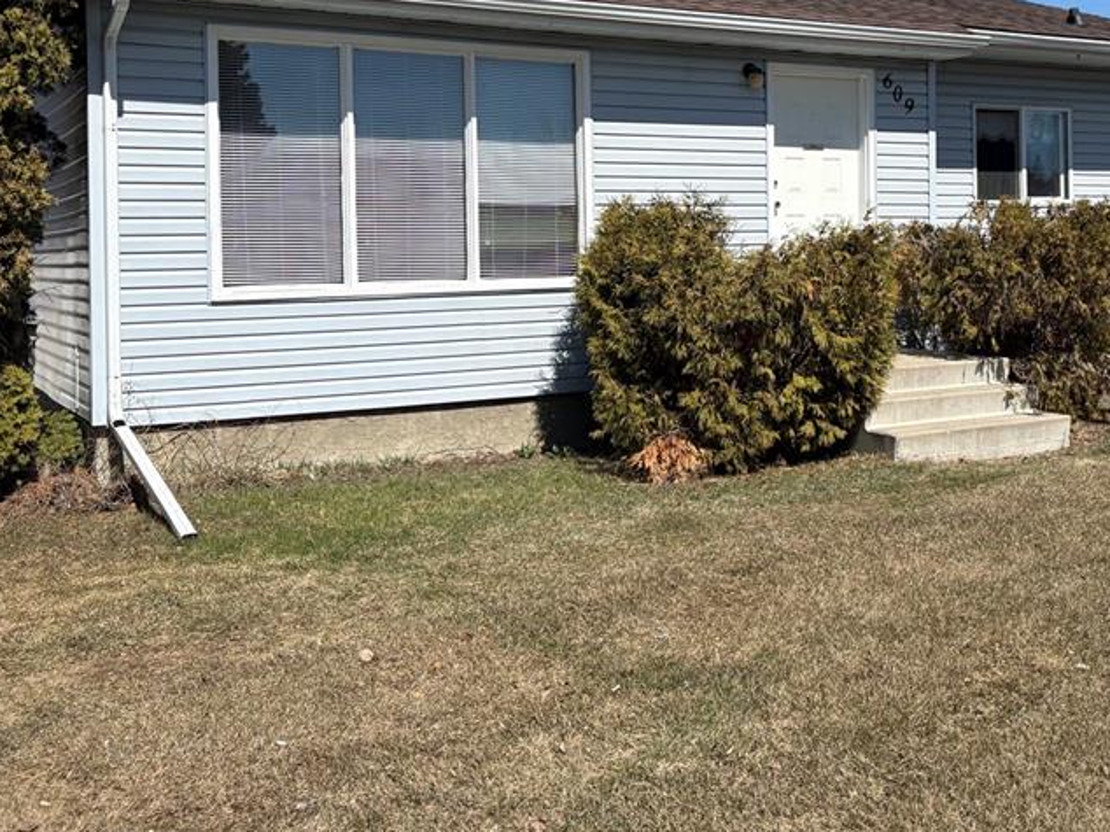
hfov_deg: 44.1
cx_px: 751
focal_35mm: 42
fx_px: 1346
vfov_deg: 33.7
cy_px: 222
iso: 50
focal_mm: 5.96
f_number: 1.6
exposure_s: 1/5348
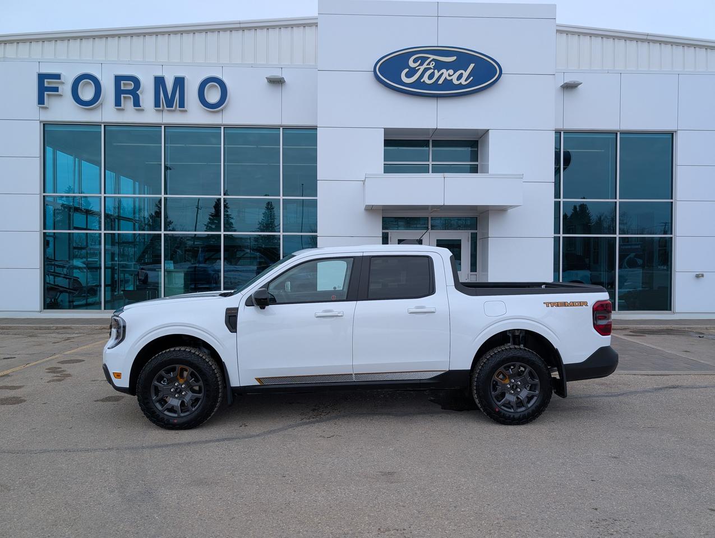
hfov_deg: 71.5
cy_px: 269
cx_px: 358
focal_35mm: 24
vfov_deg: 56.9
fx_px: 496
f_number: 1.68
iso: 22
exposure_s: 1/2268
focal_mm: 6.9
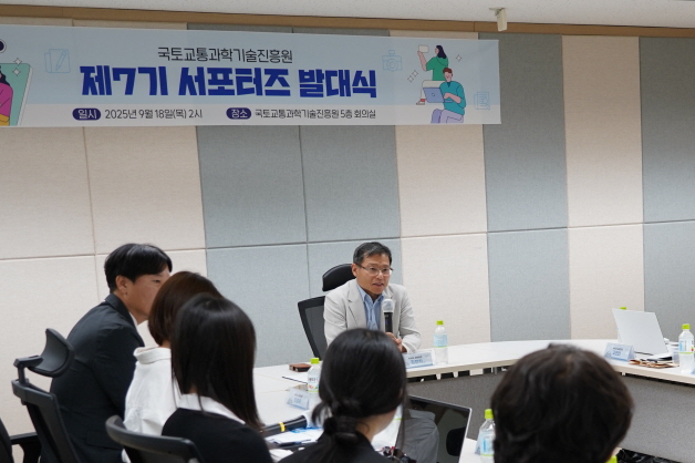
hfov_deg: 30.4
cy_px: 424
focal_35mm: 65
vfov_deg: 20.4
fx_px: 1254
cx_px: 525
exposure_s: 1/60
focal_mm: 34
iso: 400
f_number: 4
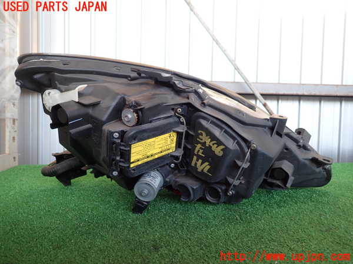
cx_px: 176
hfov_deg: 69.4
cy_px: 132
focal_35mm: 25
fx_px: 255
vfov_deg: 54.9
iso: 160
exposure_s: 1/60
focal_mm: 4.5
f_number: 2
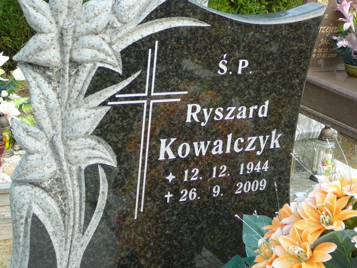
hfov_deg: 29.8
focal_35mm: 65
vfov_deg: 22.6
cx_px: 178
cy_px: 134
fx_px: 670
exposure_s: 1/250
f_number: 3.6
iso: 80
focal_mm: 9.7
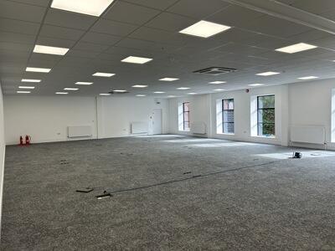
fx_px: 252
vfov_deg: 53.1
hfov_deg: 67.3
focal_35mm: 26
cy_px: 126
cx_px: 168
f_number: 1.5
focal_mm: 5.7
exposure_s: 1/202
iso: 40
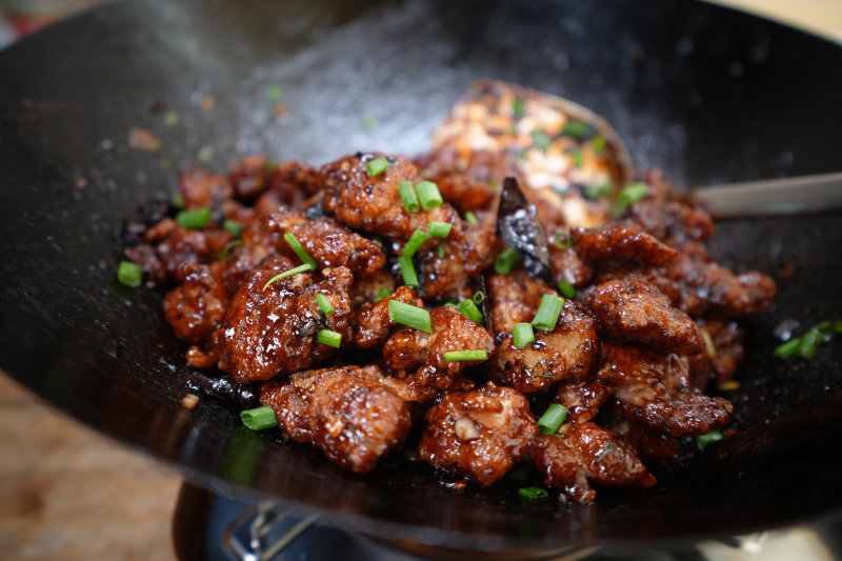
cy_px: 280
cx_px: 421
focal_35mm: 22
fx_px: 526
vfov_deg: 56.1
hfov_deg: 77.3
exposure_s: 1/30
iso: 100
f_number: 1.8
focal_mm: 15
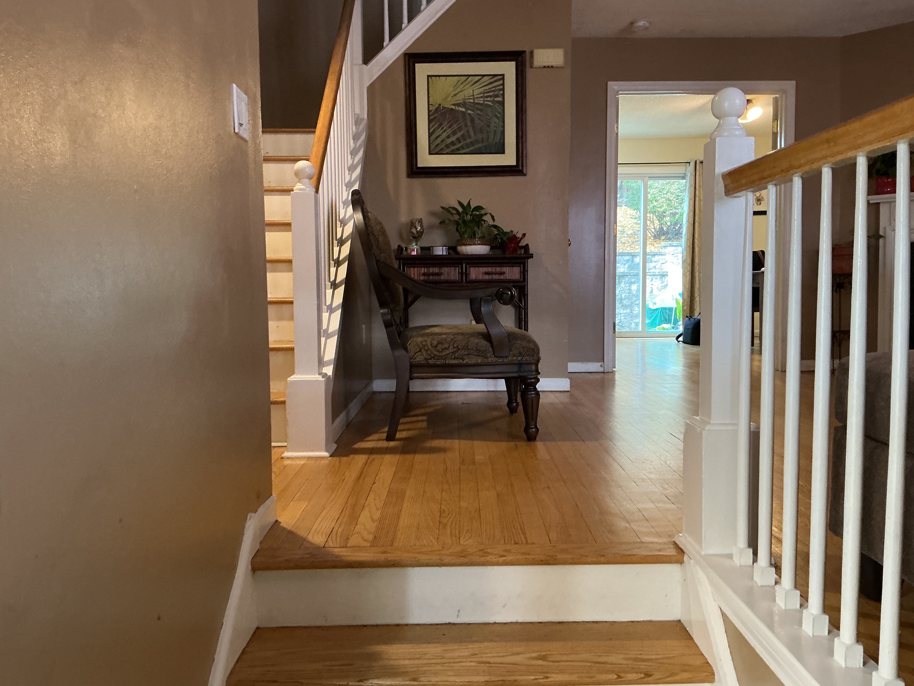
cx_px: 457
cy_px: 343
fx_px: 766
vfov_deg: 48.2
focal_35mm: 29
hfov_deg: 61.7
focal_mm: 3
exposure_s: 1/60
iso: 250
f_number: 1.8
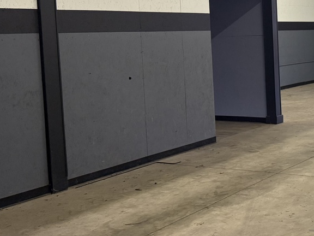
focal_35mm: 60
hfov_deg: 29.7
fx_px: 544
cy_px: 64
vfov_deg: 24.2
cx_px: 324
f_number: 1.78
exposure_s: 1/60
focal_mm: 6.76
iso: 320
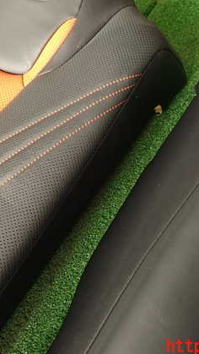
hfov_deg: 30.5
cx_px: 104
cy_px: 167
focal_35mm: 39
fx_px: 365
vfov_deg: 51.6
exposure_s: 1/60
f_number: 2
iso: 160
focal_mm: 4.5
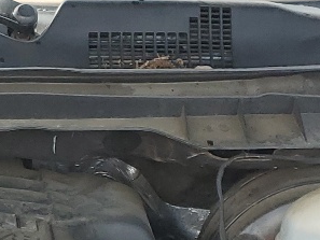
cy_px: 320
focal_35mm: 140
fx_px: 1295
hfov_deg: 13.9
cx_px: -4
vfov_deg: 10.4
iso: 50
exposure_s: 1/500
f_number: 1.5
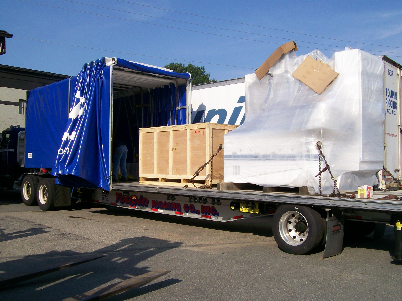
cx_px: 201
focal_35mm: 36
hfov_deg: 51.4
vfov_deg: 39.7
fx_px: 418
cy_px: 150
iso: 80
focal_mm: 6
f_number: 4.8
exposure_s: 1/740
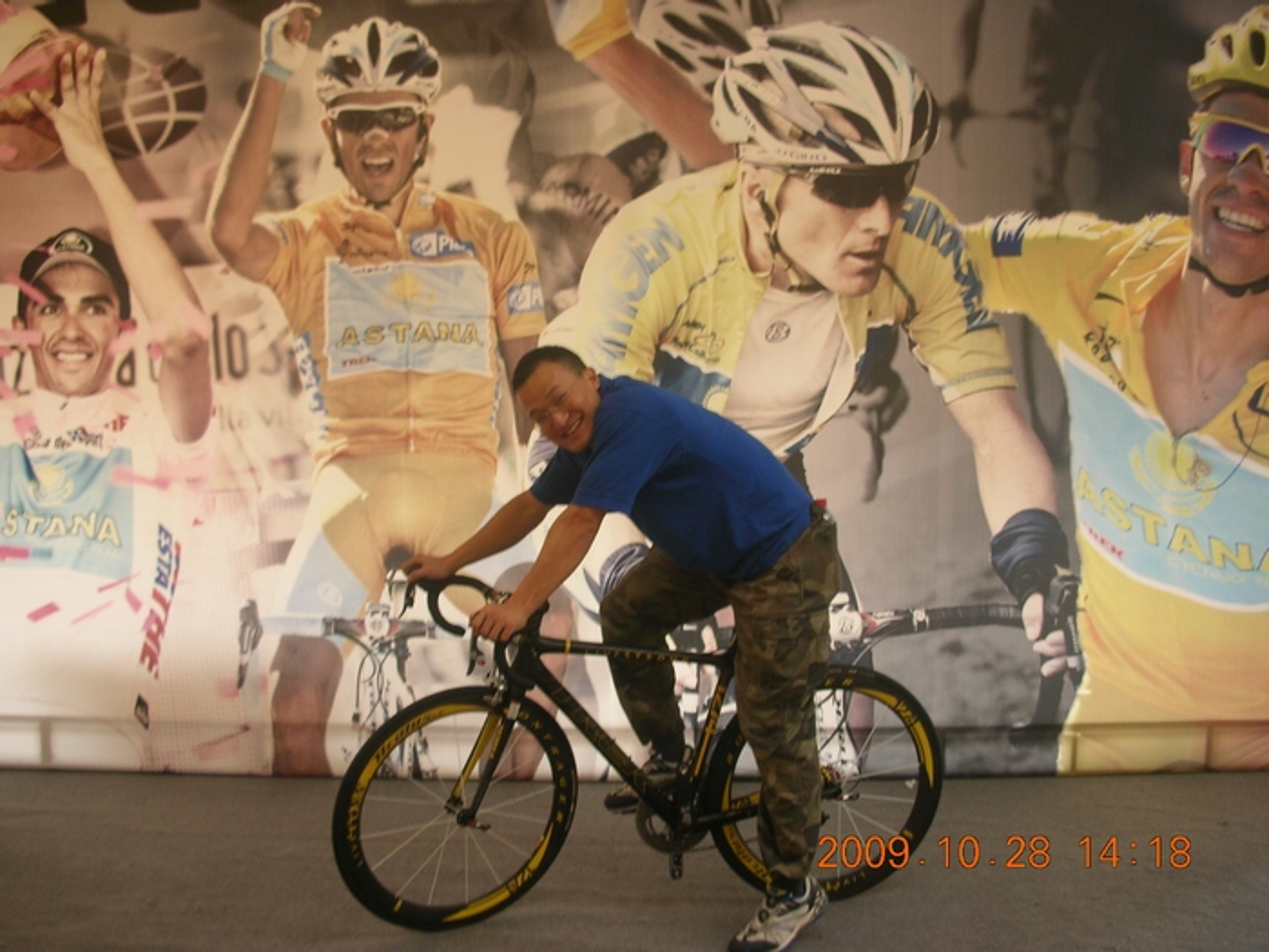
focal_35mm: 35
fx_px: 1283
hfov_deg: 52.6
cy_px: 476
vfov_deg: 40.7
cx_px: 634
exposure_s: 1/8.1
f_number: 3
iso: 50
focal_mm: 5.8
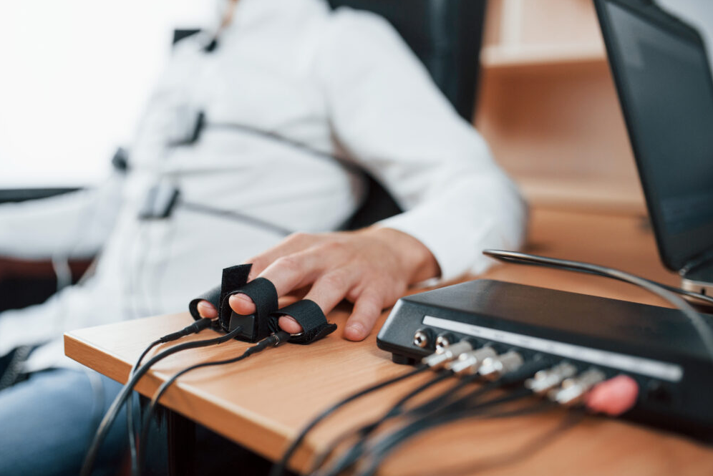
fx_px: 713
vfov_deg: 36.9
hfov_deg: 53.1
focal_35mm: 36
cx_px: 347
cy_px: 237
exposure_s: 1/200
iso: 400
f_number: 2.2
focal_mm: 35
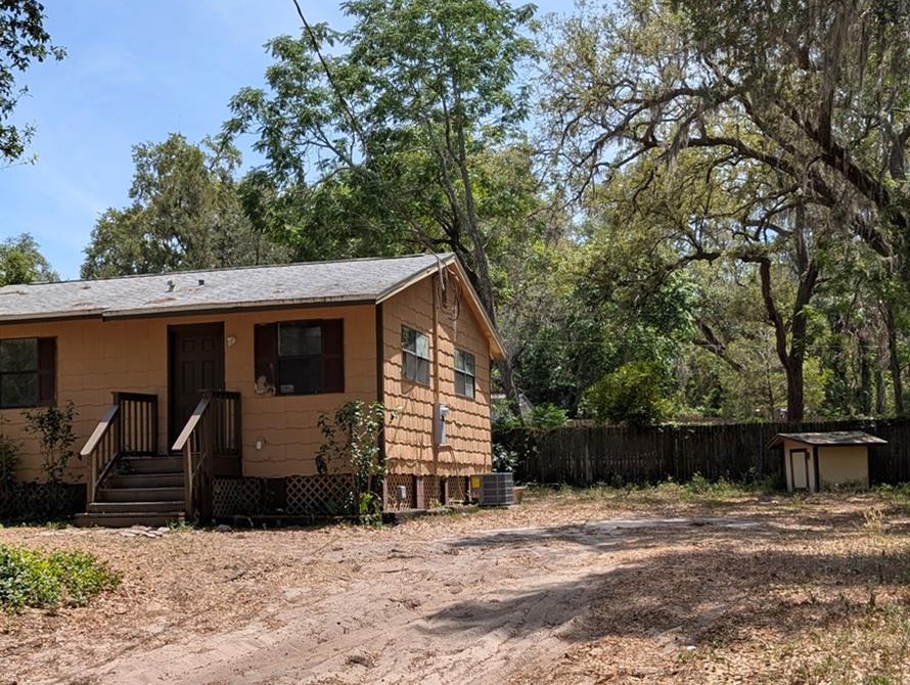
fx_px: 1132
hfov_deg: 43.8
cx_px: 439
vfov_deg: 33.4
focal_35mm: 43
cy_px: 444
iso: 21
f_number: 1.68
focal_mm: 6.9
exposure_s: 1/907
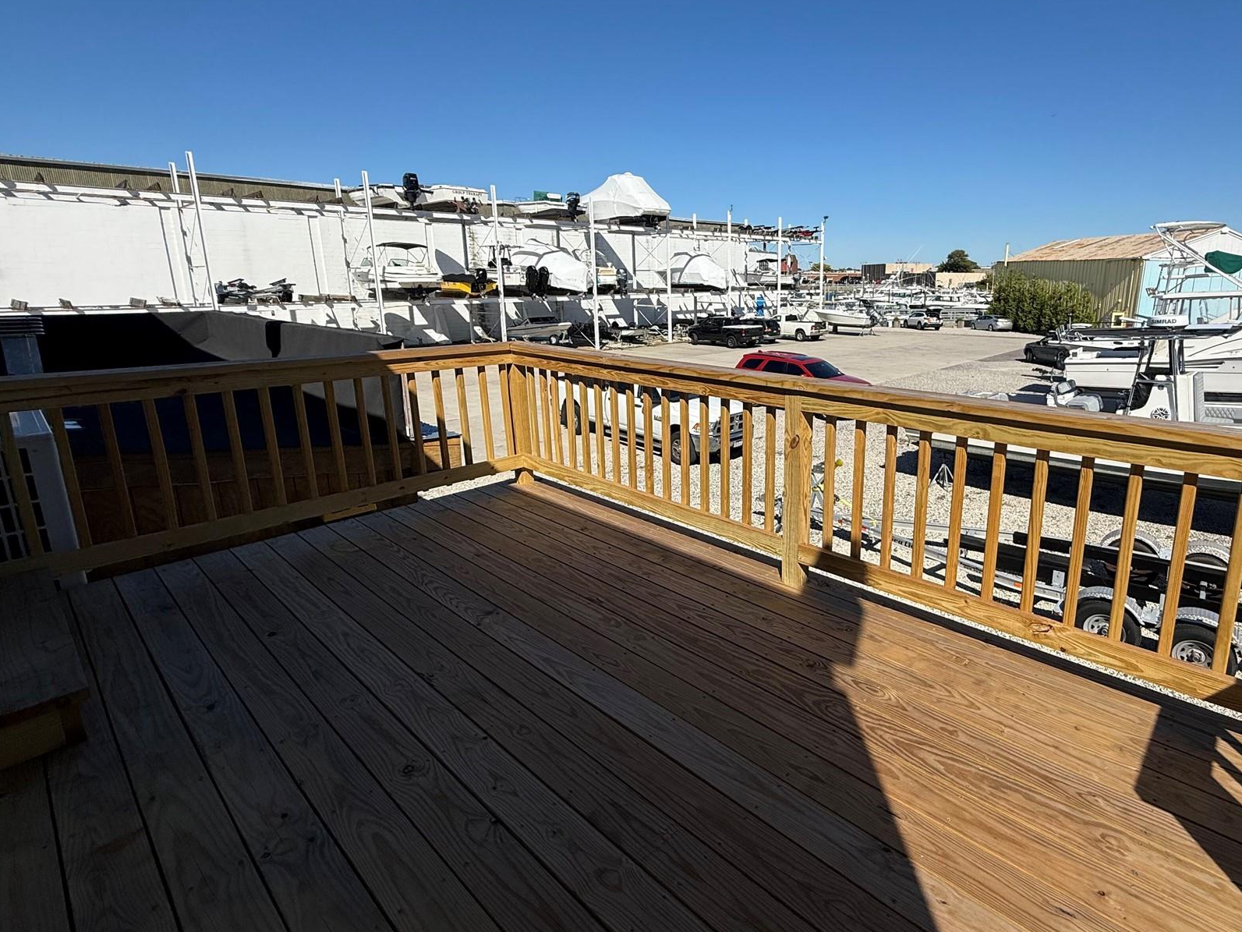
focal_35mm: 18
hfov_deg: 86.4
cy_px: 416
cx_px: 759
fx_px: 646
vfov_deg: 71.4
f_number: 2.2
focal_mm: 2.22
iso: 50
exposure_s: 1/3663
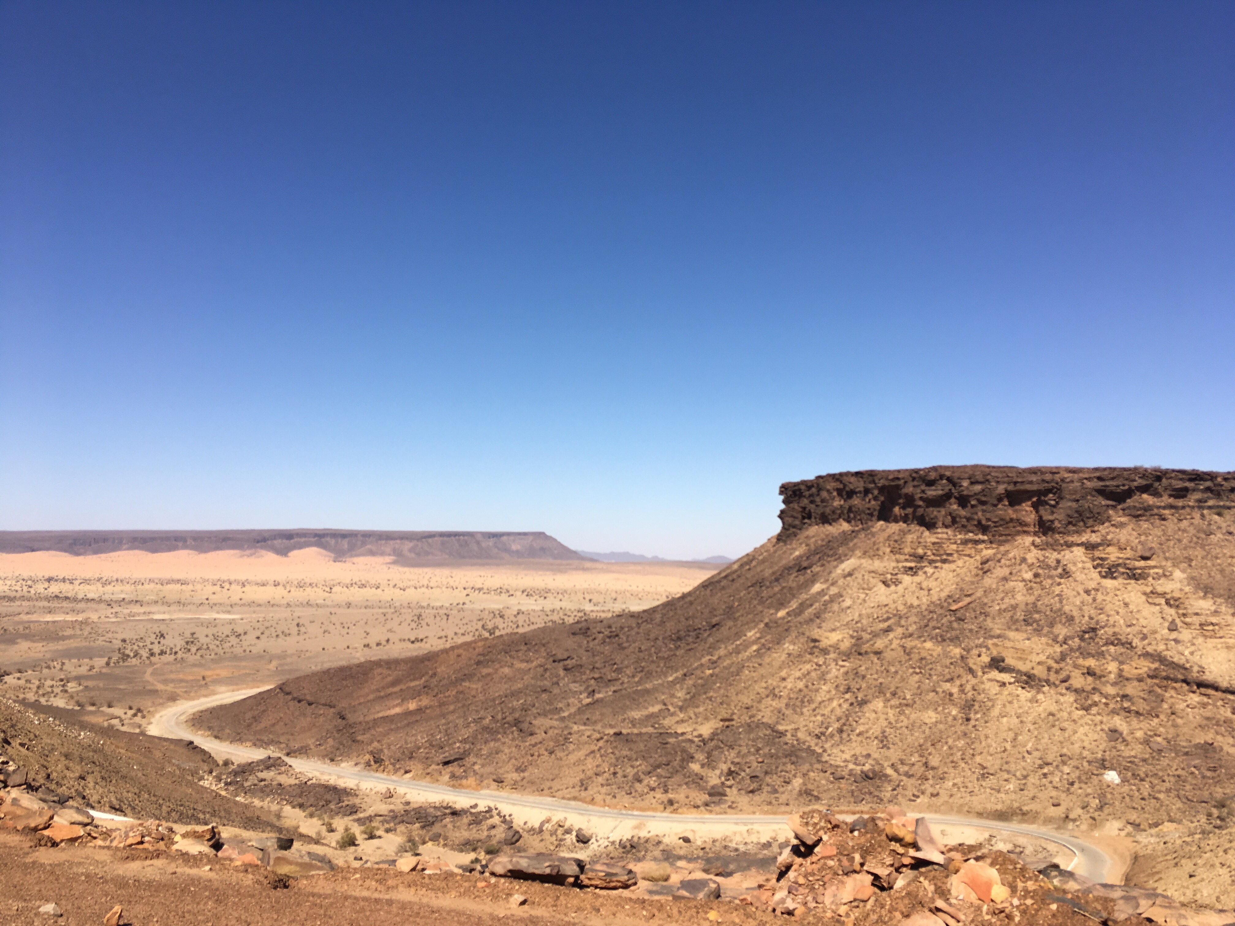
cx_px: 618
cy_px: 463
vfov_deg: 48.2
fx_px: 1035
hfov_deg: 61.7
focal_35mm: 29
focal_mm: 4.15
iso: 25
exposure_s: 1/2404
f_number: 2.2
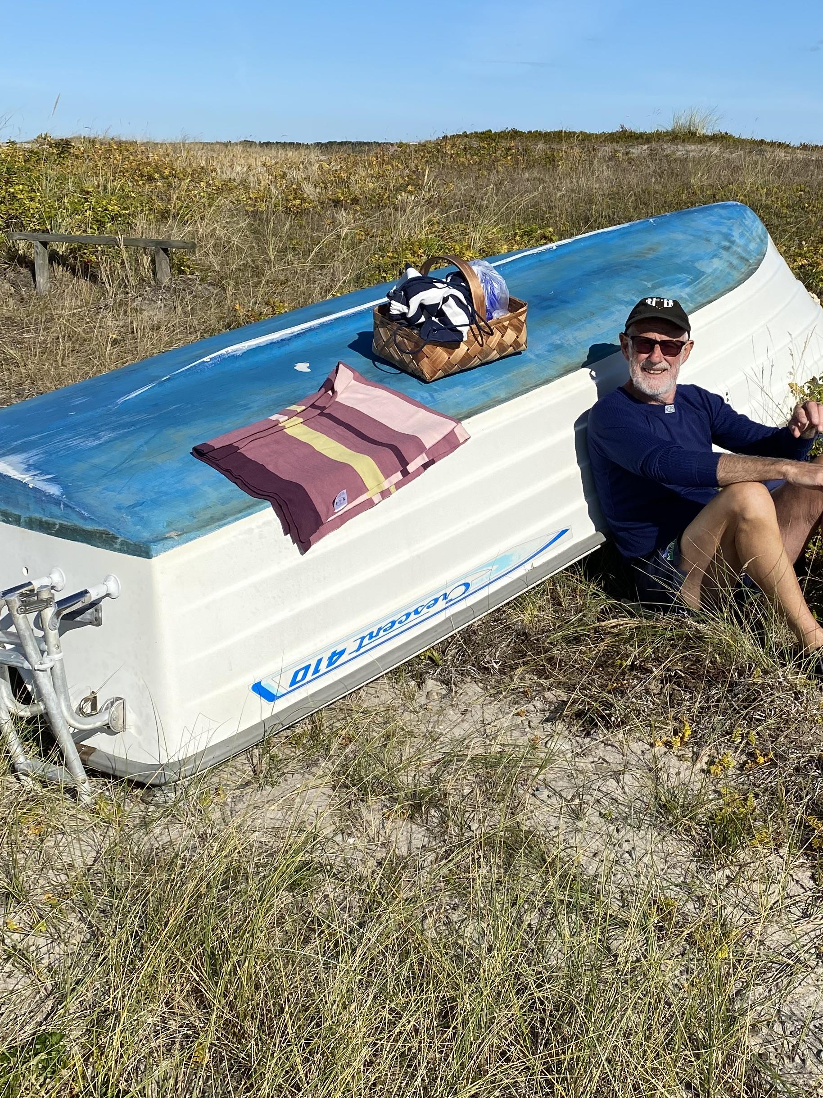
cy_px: 425
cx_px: 598
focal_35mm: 43
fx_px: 1363
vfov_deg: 43.6
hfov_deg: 33.1
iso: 32
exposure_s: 1/5025
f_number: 1.8
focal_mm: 4.25
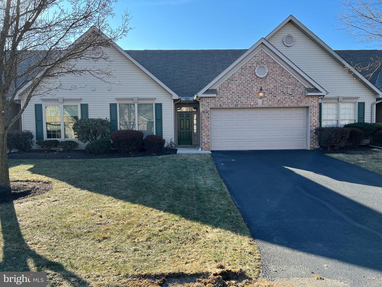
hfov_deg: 67.3
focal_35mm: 26
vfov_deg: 53.1
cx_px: 191
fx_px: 287
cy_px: 144
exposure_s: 1/894
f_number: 1.5
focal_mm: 5.7
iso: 50
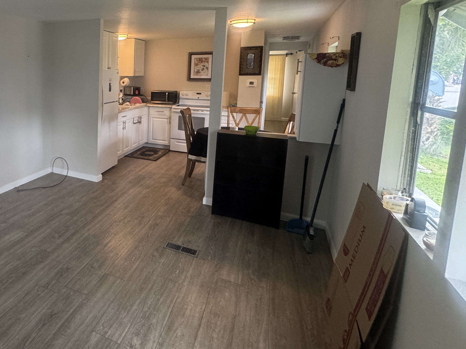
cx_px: 73
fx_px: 323
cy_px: 113
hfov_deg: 63.3
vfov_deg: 55.5
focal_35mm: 24
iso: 250
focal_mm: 2.22
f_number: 2.2
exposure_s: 1/120
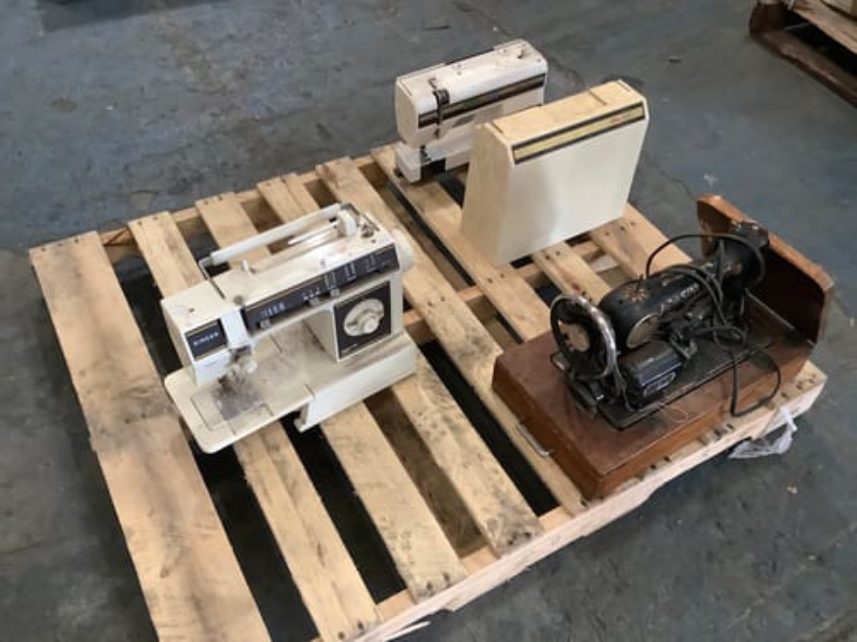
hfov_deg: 58.4
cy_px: 321
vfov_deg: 45.4
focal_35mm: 31
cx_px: 428
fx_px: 767
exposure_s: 1/50
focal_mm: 3.3
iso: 320
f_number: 2.4
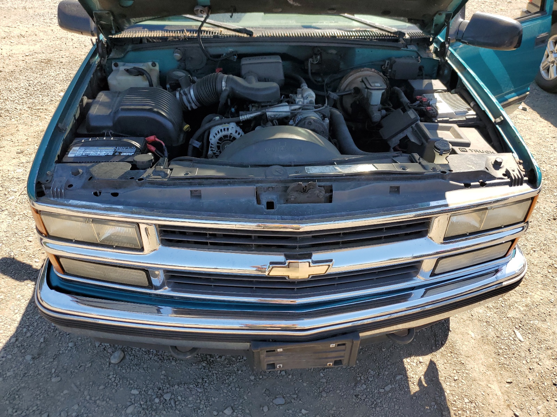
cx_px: 278
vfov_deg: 53.1
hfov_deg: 67.3
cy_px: 208
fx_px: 418
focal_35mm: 26
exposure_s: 1/909
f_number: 1.5
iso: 50
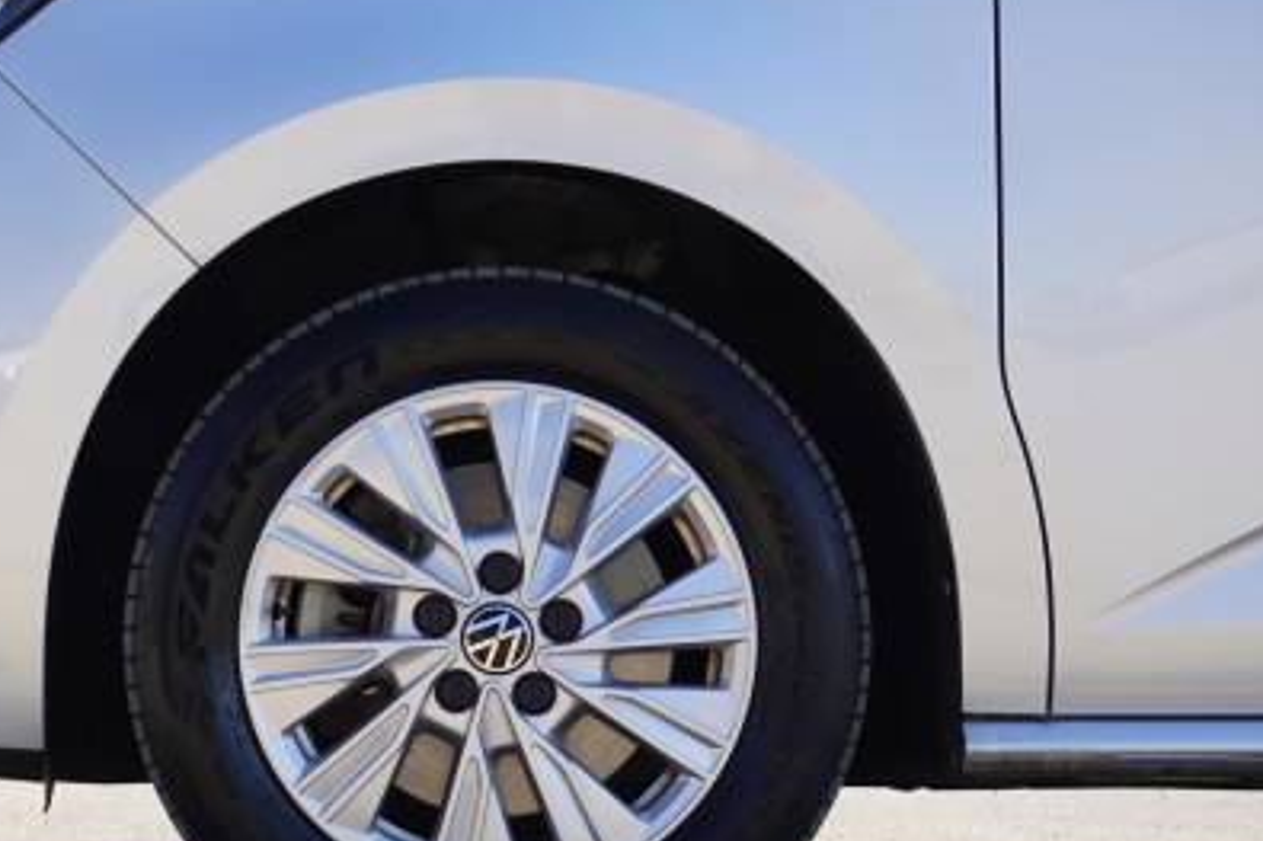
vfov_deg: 14.4
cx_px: 409
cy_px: 534
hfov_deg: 21.4
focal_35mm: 95
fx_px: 3325
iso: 100
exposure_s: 1/80
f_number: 7.1
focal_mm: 39
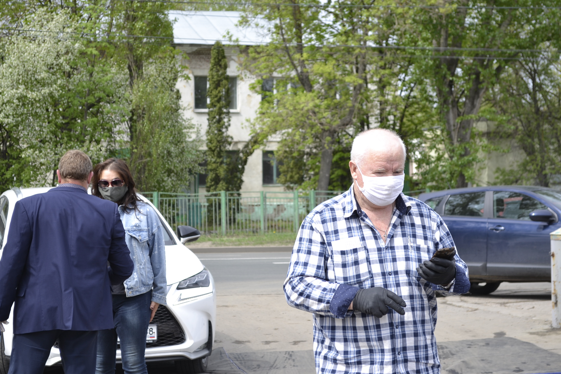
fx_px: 1286
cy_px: 187
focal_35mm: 82
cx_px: 280
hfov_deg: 24.6
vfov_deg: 16.6
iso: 100
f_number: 6.3
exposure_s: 1/160
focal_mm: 55
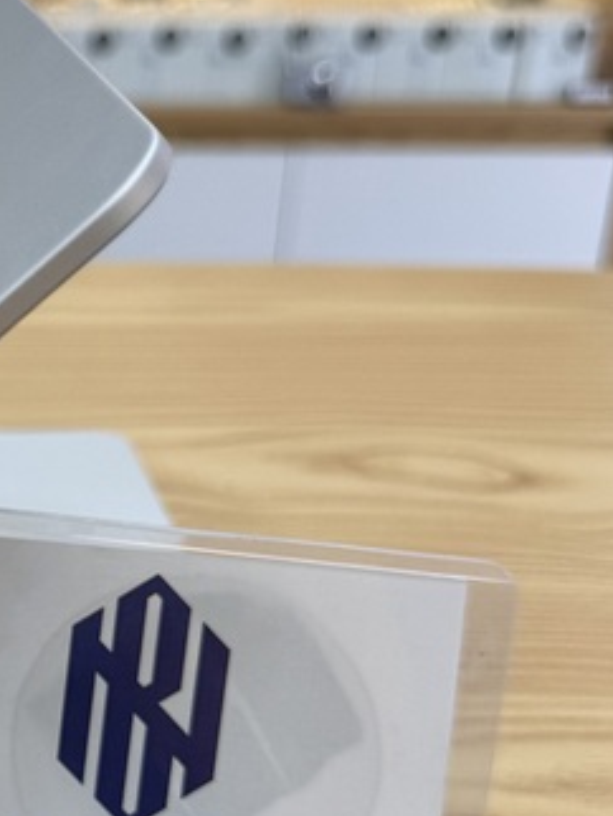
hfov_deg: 19.9
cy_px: 573
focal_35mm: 67
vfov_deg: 28.7
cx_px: -222
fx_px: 1580
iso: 64
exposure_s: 1/120
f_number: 1.78
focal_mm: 6.76
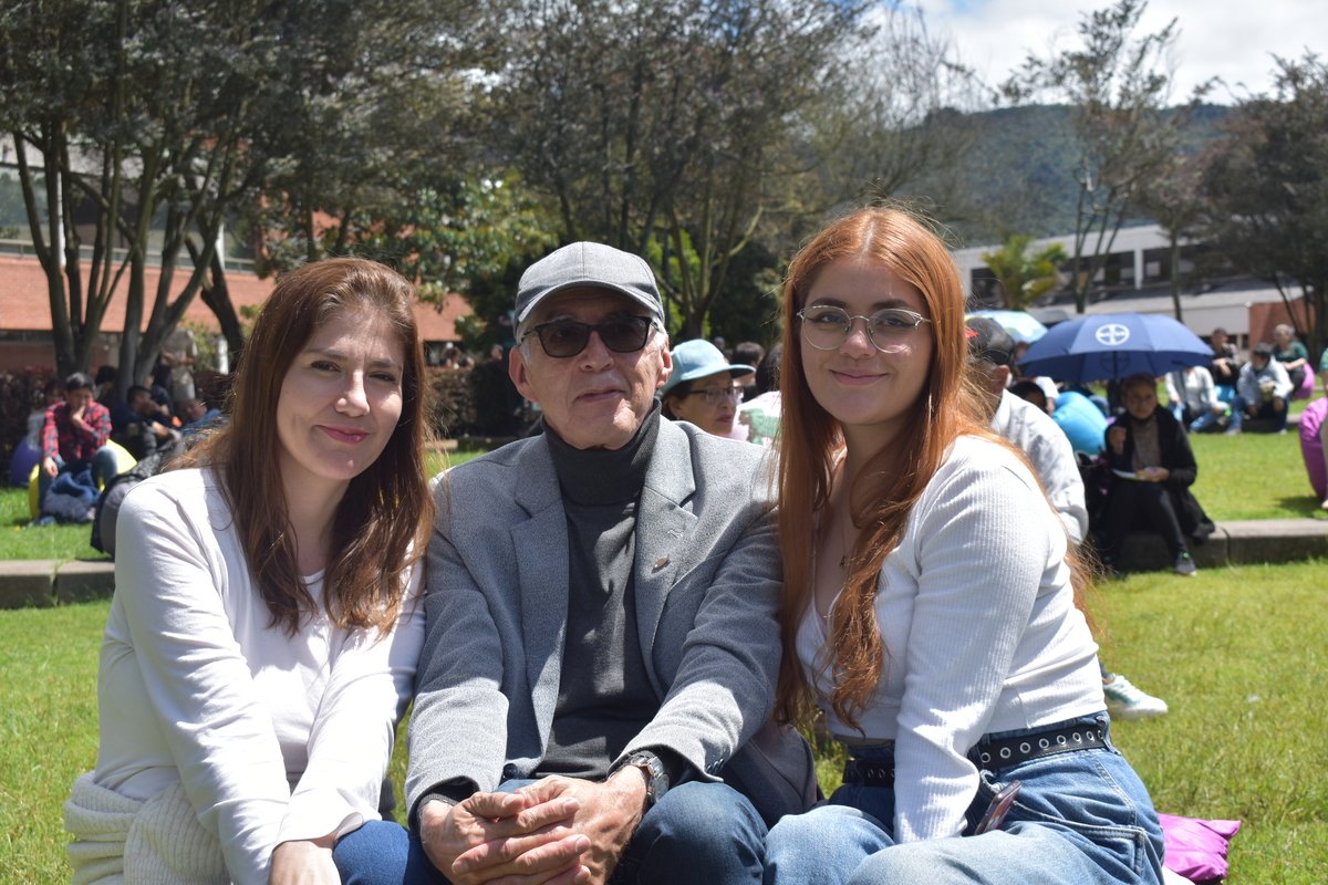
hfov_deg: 35.1
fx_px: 2103
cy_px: 442
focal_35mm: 57
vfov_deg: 23.8
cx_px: 664
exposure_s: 1/500
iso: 220
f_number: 8
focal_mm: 38
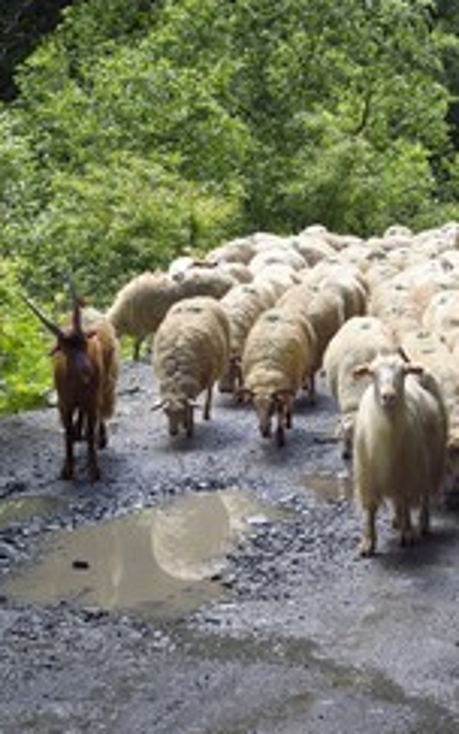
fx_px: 1760
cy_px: 381
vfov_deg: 23.5
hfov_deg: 14.5
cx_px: 498
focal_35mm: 88
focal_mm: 50
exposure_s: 1/250
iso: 400
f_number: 9
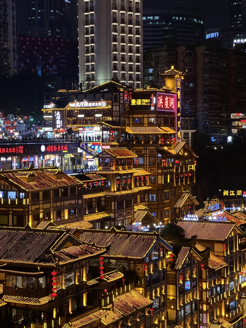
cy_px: 164
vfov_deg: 25.3
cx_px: 123
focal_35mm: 77
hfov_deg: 19.1
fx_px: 730
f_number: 2.8
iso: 320
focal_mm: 9
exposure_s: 1/50
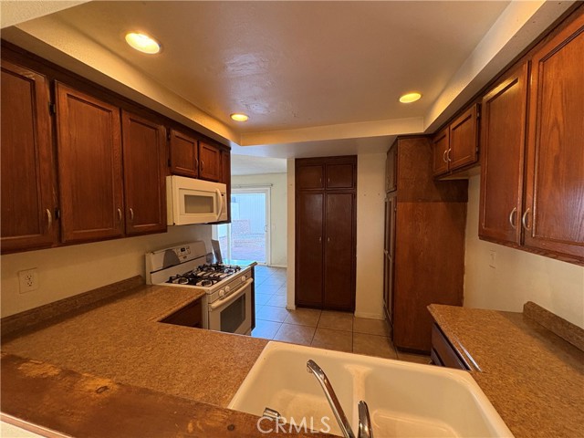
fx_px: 236
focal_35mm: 14
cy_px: 219
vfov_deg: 85.7
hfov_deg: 102.1
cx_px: 292
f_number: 2.2
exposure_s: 1/60
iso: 400
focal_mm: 2.22
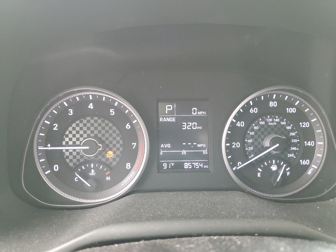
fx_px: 252
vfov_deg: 53.1
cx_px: 168
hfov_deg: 67.3
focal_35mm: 26
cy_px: 126
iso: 387
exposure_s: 1/60.2
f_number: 1.5
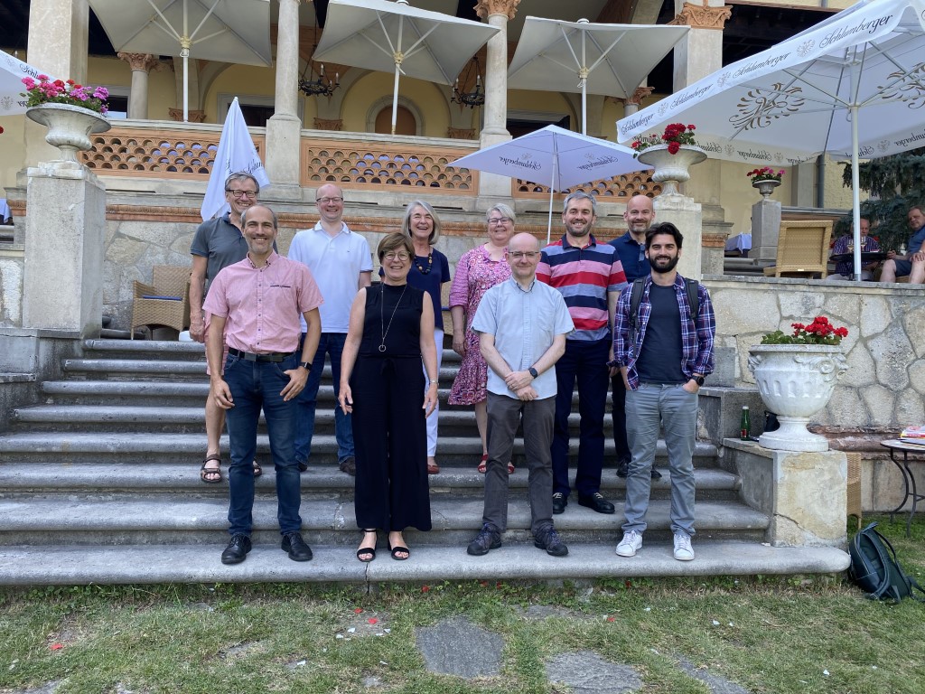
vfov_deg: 53.1
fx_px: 695
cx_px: 462
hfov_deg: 67.3
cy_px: 347
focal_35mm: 26
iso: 32
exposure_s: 1/197
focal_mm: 4.25
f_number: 1.8
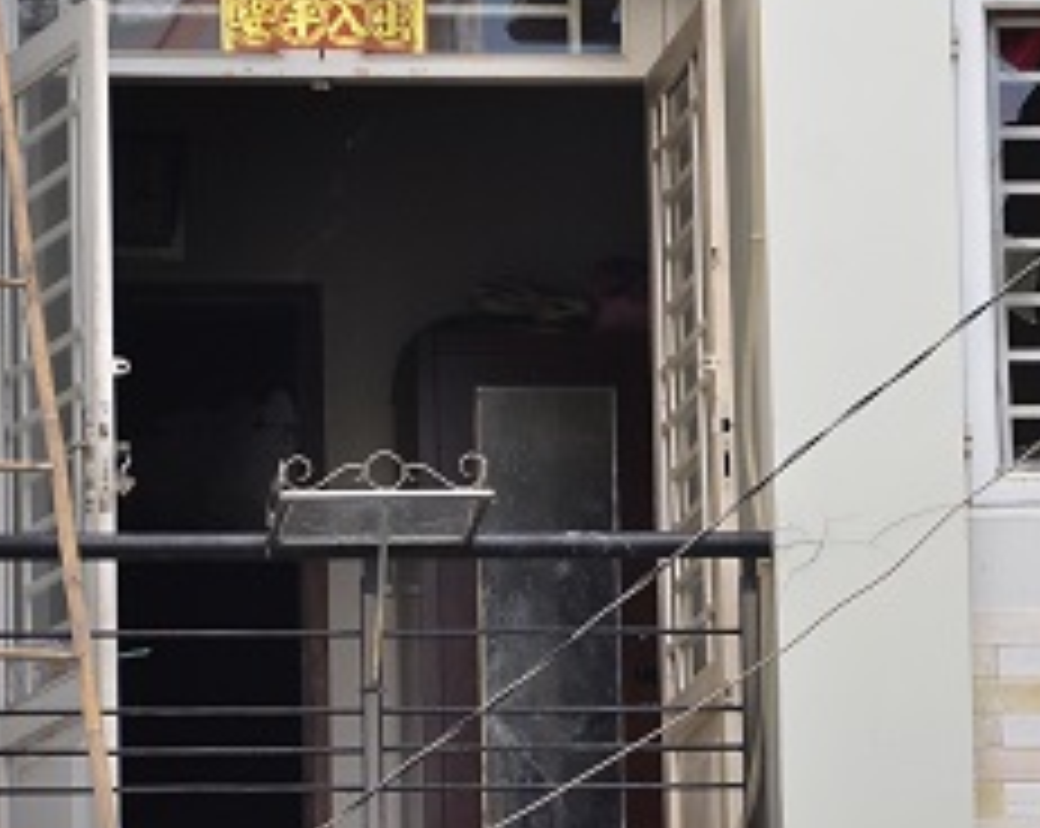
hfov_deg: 6.7
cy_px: 248
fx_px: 8847
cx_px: 833
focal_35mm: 288
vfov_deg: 5.4
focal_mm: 105
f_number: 5.6
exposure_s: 1/640
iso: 1000
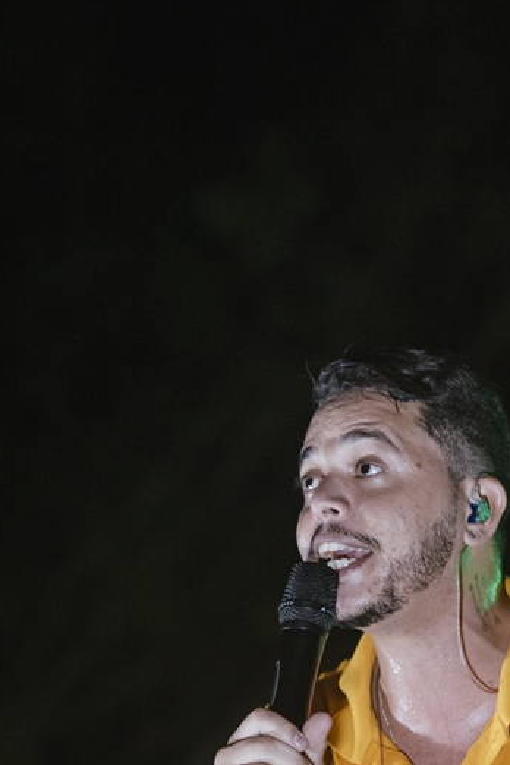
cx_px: 353
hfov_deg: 5.3
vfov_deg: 7.9
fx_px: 5525
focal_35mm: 260
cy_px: 499
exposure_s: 1/500
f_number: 2.8
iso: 2500
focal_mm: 122
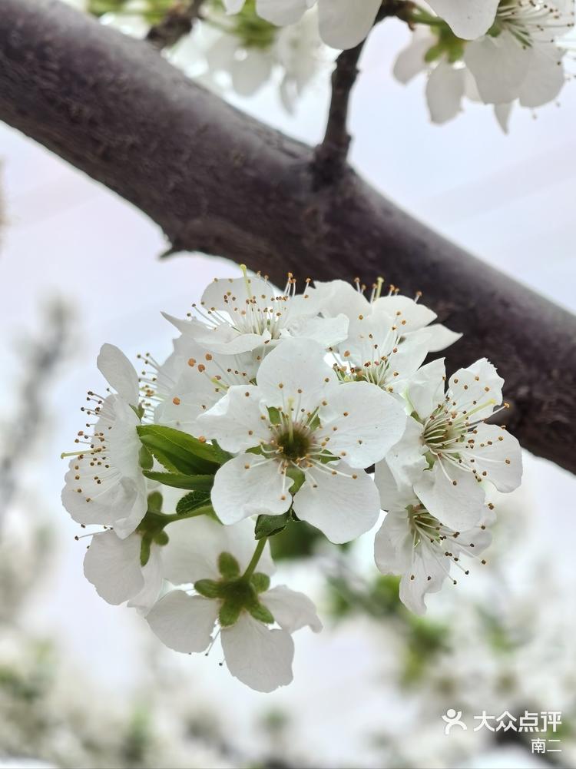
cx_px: 288
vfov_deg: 20.7
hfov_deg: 15.6
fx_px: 2109
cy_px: 384
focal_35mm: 95
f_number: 3
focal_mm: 14.6
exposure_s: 1/769
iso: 160
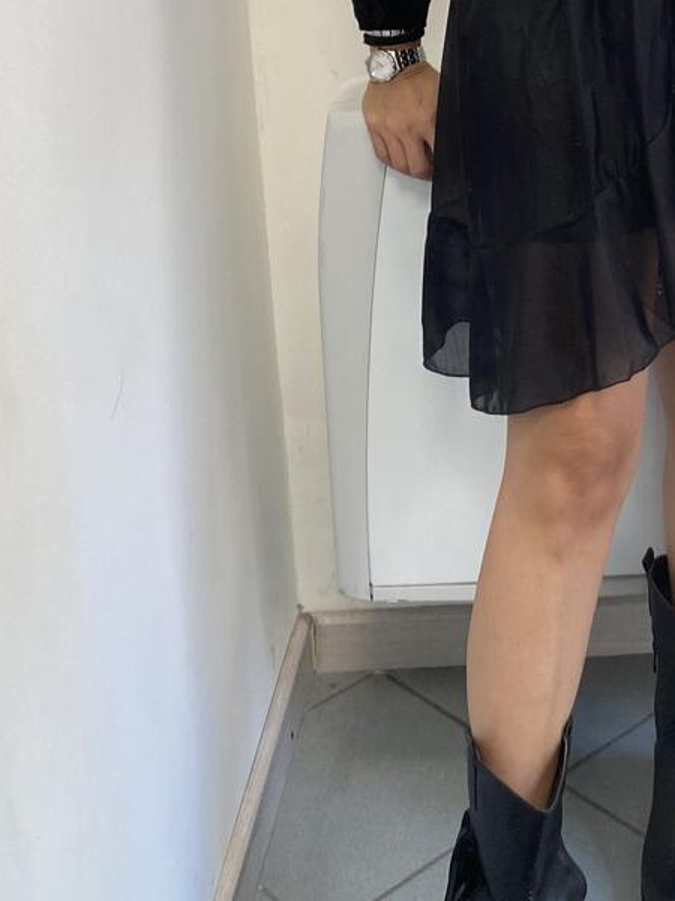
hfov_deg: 21.8
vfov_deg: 28.6
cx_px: 668
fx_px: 1690
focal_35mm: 65
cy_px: 84
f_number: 1.8
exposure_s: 1/120
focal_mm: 4.25
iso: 125
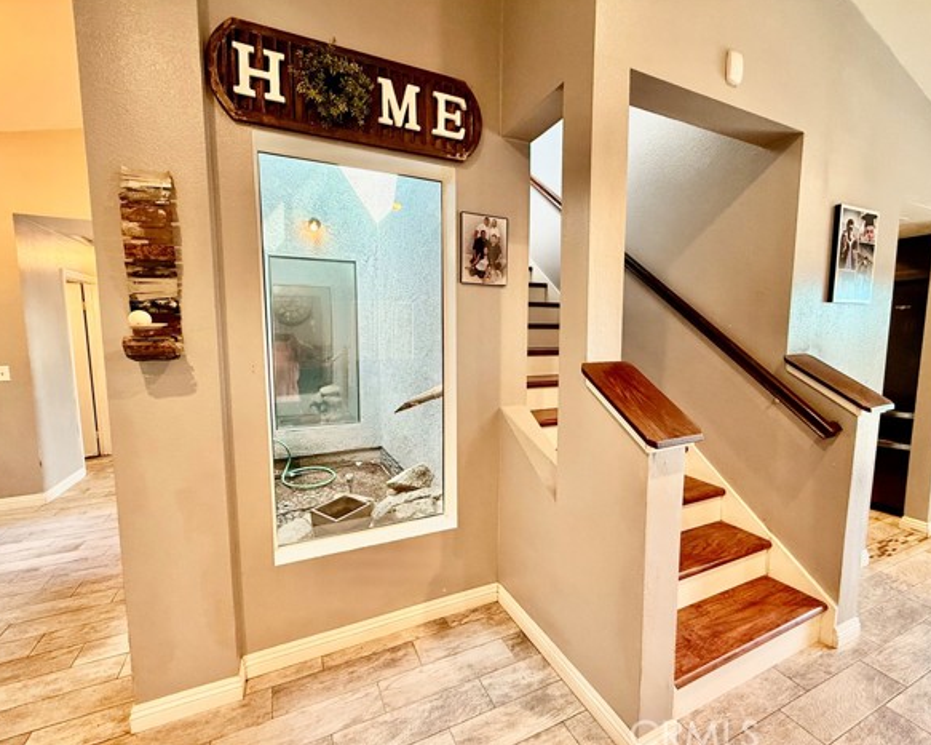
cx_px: 465
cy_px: 374
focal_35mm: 15
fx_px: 413
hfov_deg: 96.8
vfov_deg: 84.0
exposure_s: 1/60
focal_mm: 2.22
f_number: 2.2
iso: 320
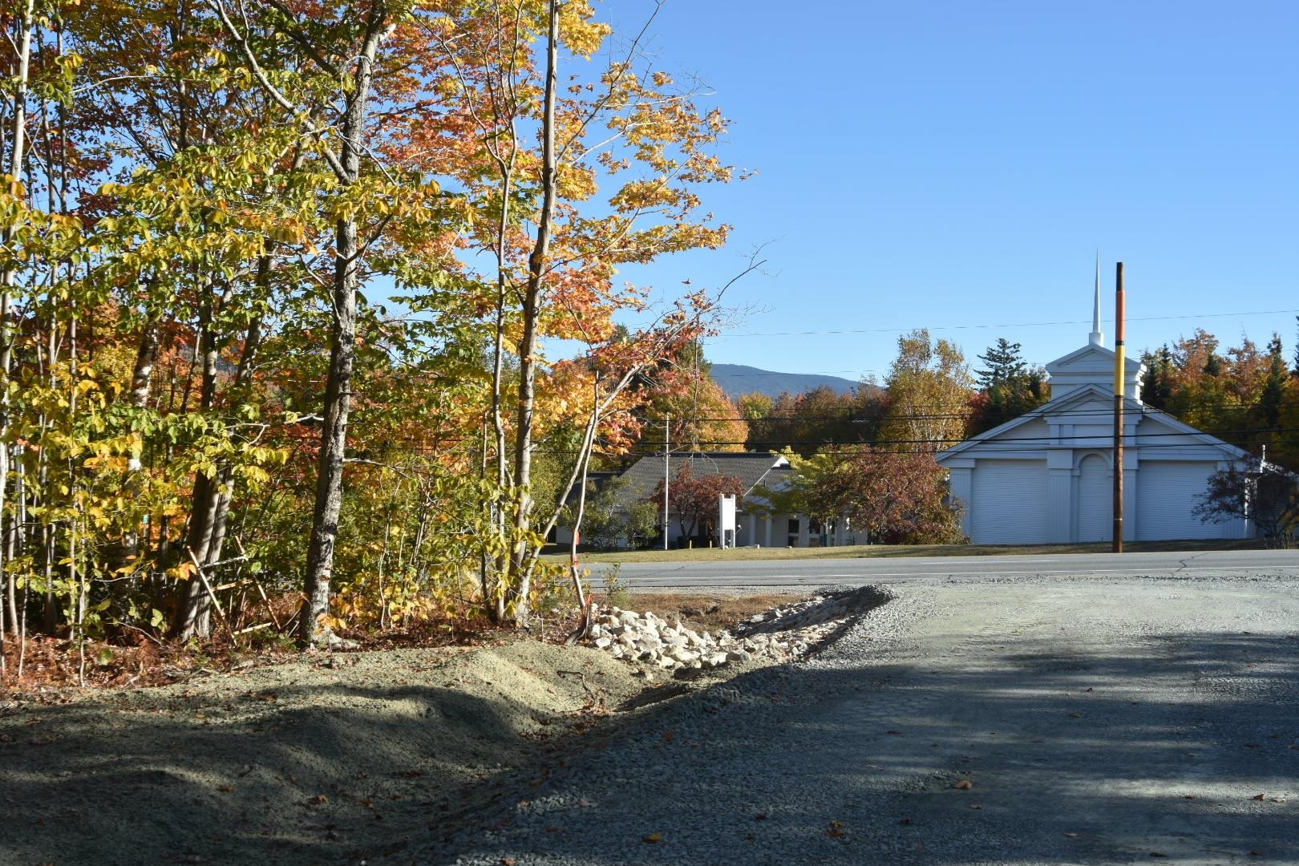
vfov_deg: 31.9
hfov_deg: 46.4
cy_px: 433
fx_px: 1515
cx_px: 650
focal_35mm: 42
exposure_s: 1/500
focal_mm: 28
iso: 280
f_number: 8
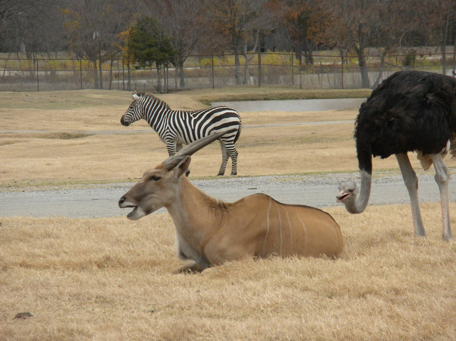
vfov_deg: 5.7
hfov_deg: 7.6
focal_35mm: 261
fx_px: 3438
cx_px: 228
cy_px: 171
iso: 202
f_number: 5.3
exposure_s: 1/438
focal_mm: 46.2
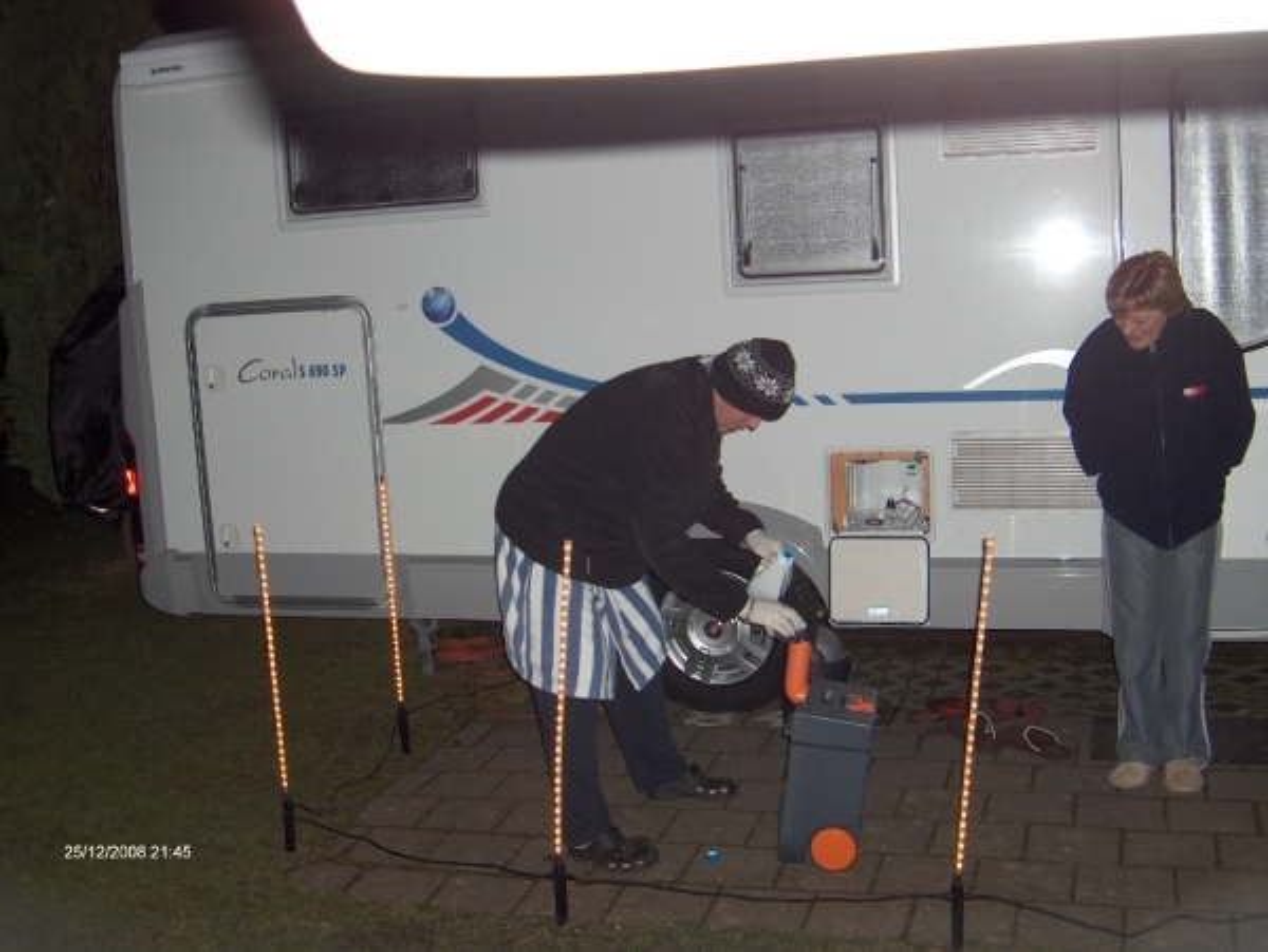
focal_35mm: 39
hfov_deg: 47.8
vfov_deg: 36.9
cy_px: 476
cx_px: 634
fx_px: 1430
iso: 100
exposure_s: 1/60
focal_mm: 8
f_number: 2.8
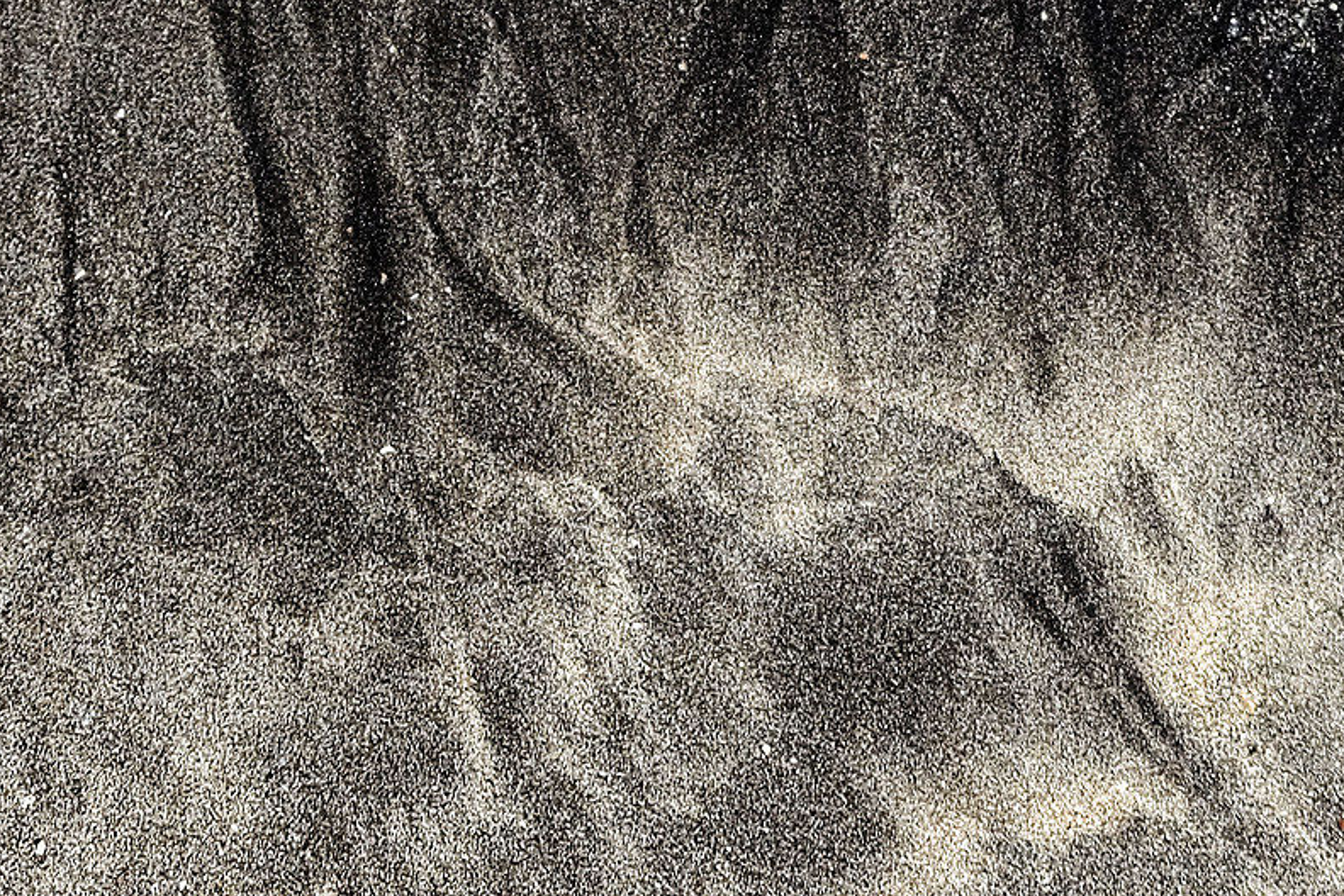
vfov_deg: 12.6
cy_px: -137
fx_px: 3957
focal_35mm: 106
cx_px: 984
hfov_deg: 19.2
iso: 200
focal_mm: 23.3
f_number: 4
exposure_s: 1/500
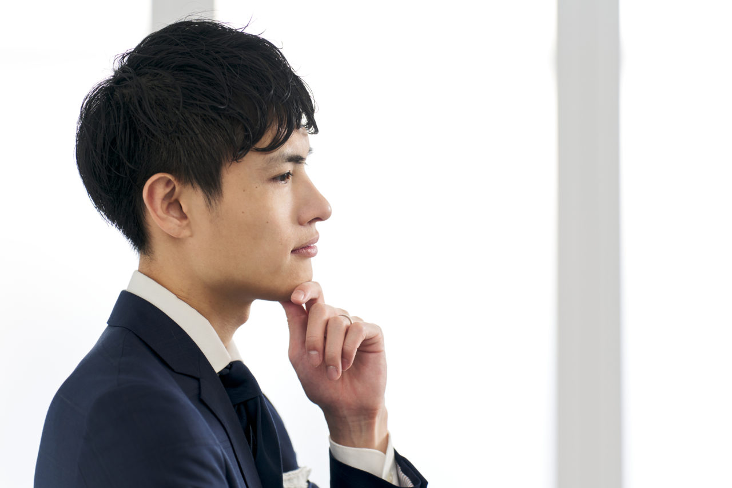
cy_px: 244
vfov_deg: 10.9
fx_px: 2561
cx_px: 366
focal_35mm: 126
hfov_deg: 16.3
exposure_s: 1/125
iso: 250
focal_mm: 126
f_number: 2.8
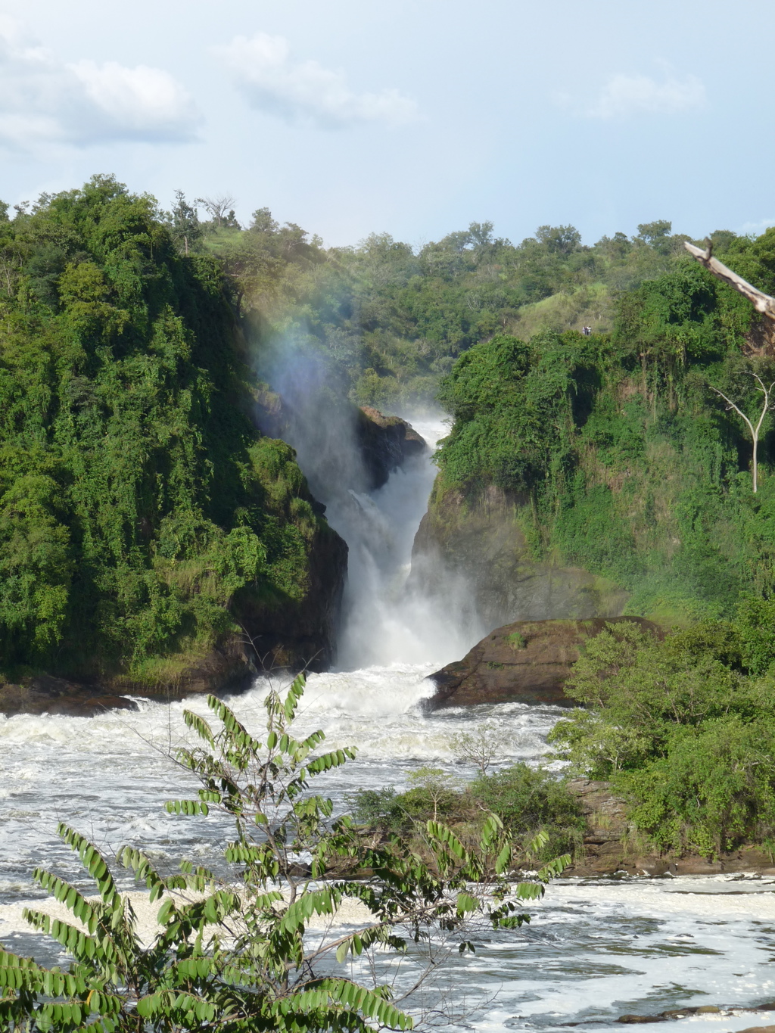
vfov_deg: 14.7
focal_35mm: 134
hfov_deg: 11.1
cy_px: 516
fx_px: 3999
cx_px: 388
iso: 100
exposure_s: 1/500
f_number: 5.6
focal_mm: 23.7
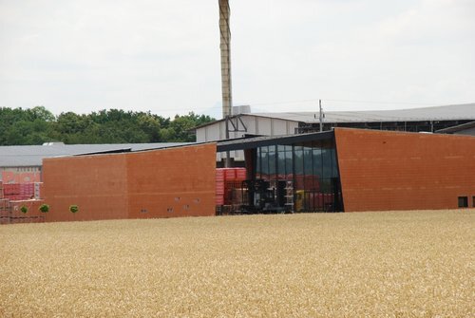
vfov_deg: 6.8
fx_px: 2676
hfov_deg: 10.1
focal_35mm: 202
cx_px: 238
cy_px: 159
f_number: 10
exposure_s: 1/250
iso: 200
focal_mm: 135
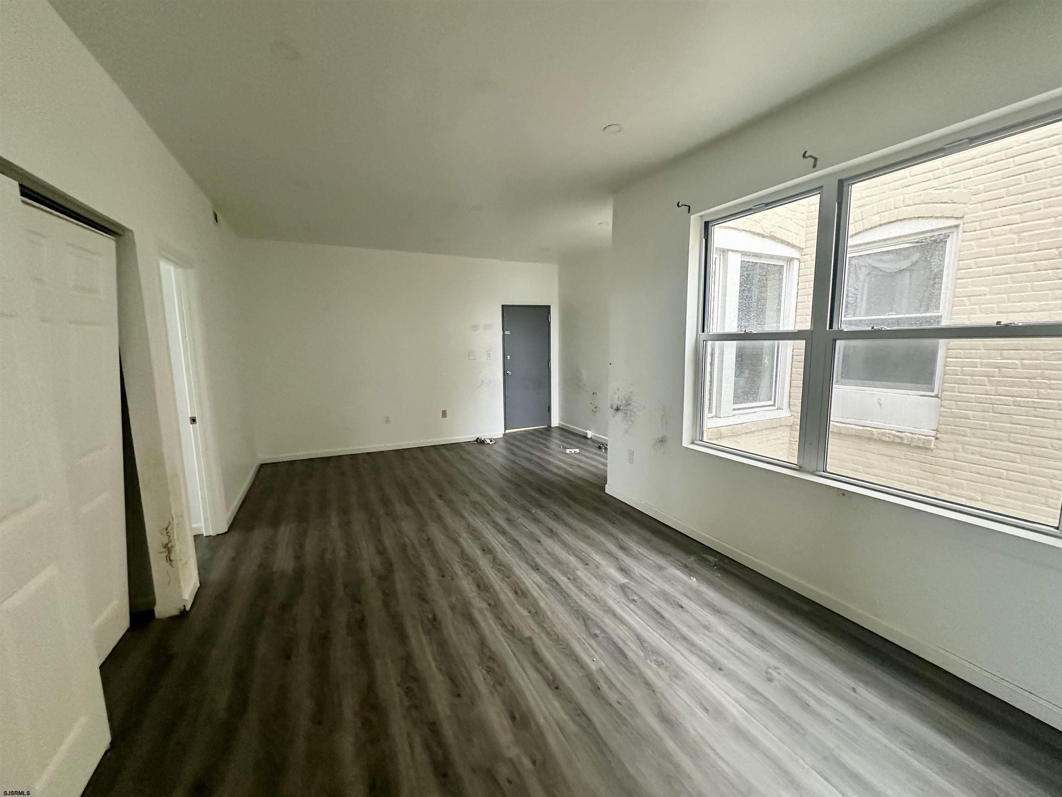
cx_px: 531
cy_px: 398
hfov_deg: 102.1
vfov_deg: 85.7
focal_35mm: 14
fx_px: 430
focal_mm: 2.22
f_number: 2.2
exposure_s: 1/60
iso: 640
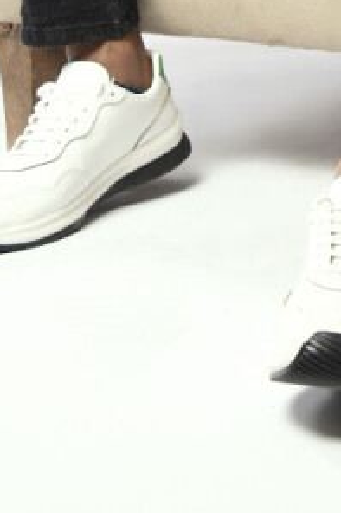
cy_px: -440
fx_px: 2190
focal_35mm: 154
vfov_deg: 12.1
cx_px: 400
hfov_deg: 8.8
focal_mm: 38
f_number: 5
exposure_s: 1/125
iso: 400
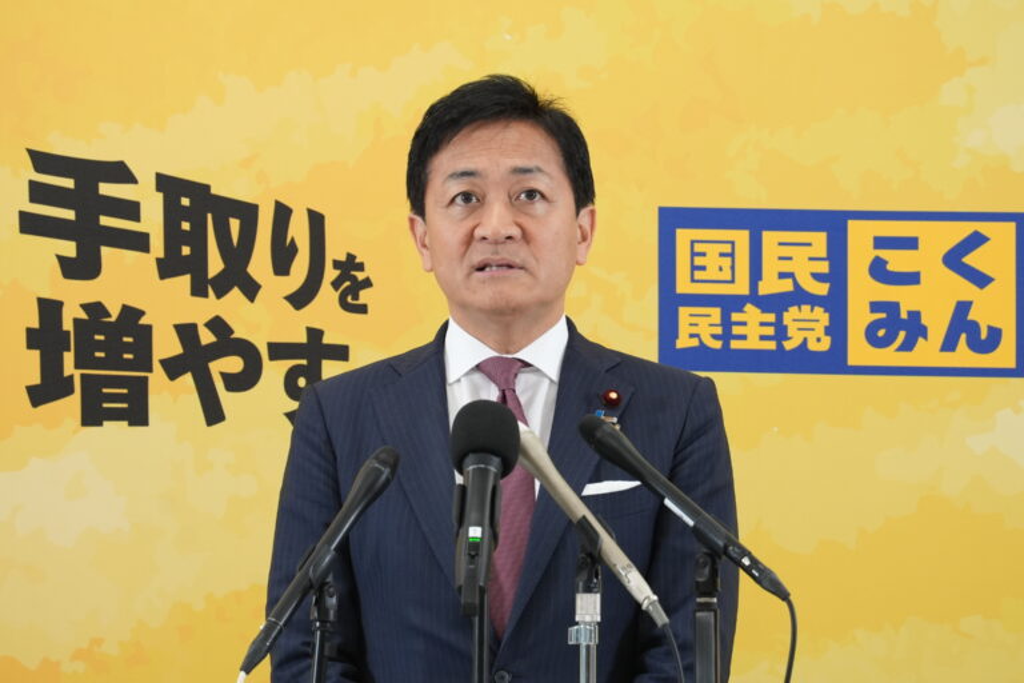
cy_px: 342
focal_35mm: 300
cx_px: 512
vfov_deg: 4.6
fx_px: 8533
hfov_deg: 6.9
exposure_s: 1/125
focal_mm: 200
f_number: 5.6
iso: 1600
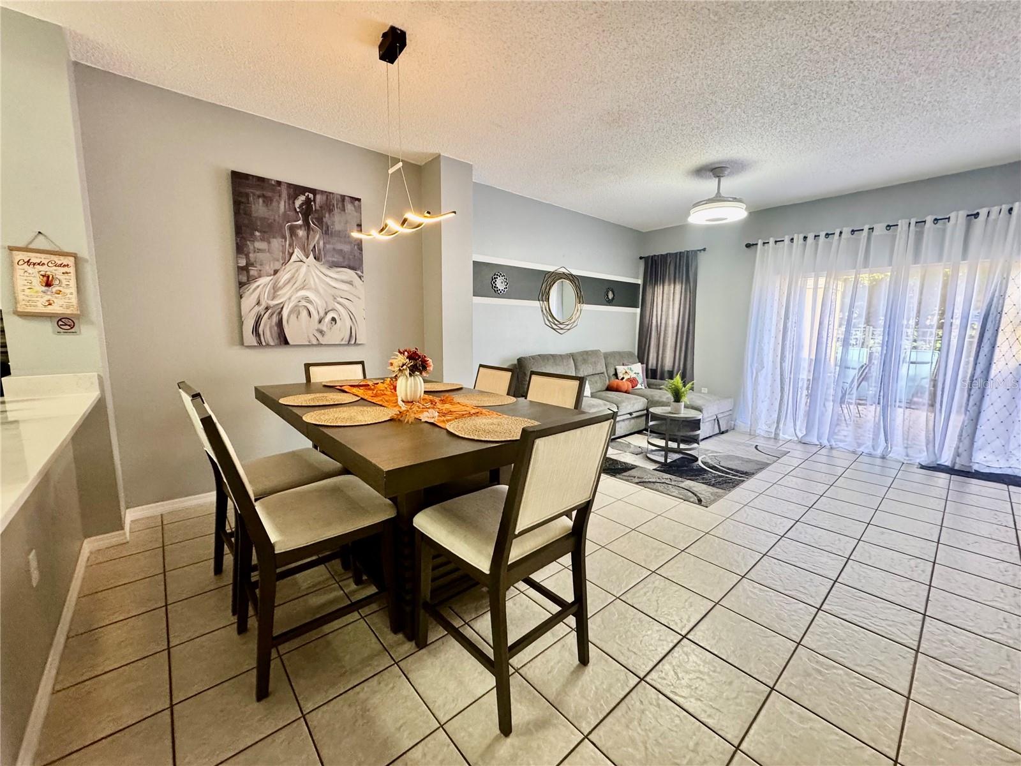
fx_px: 413
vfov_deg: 85.7
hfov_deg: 102.1
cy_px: 383
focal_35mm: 14
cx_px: 510
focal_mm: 2.22
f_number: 2.2
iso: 320
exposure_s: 1/60
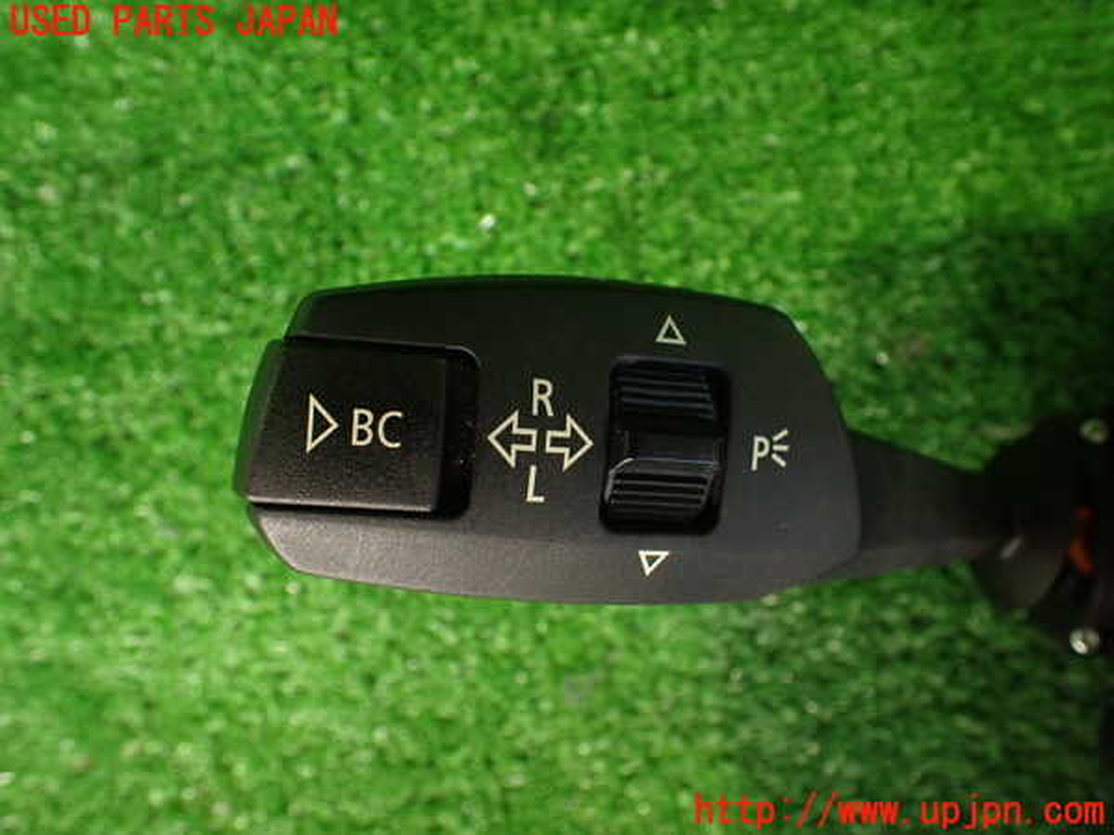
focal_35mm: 30
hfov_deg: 60.0
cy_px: 418
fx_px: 965
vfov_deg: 46.8
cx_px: 557
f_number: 2.3
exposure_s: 1/40
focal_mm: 5.4
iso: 800
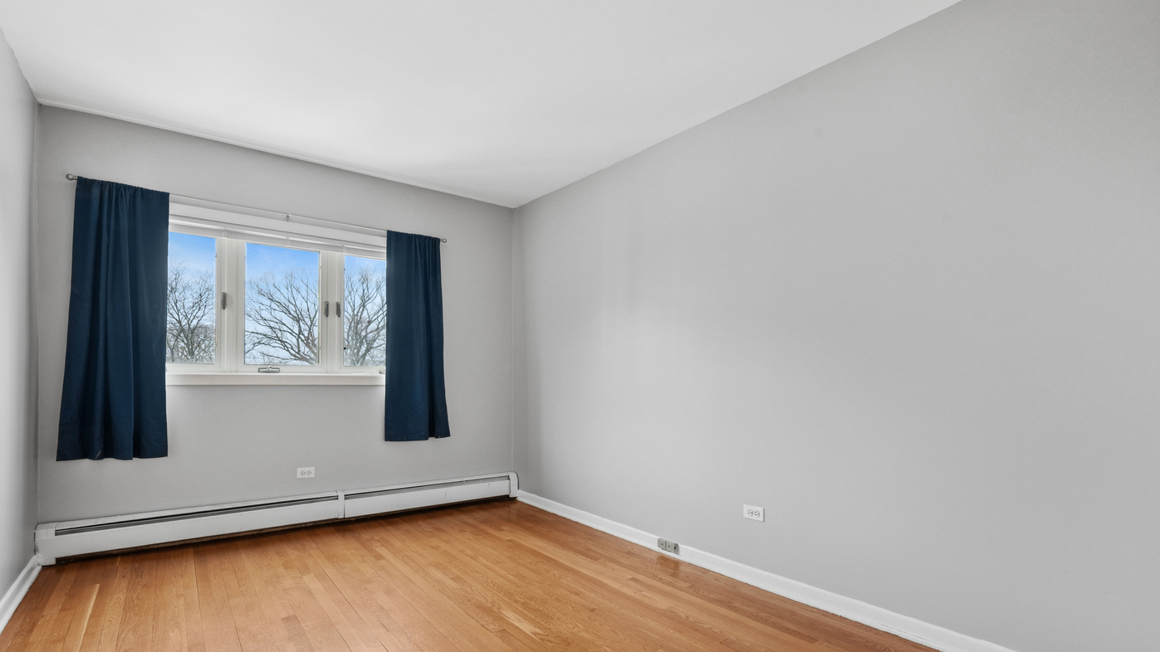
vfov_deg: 63.6
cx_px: 539
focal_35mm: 17
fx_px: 523
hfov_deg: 95.8
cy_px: 377
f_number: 11
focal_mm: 14
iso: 400
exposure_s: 1/8
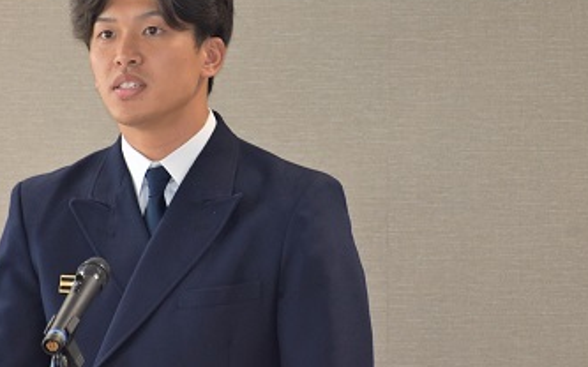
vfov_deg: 2.0
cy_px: 122
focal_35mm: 645
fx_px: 10334
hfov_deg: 3.3
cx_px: 212
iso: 800
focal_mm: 260
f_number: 6
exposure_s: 1/80
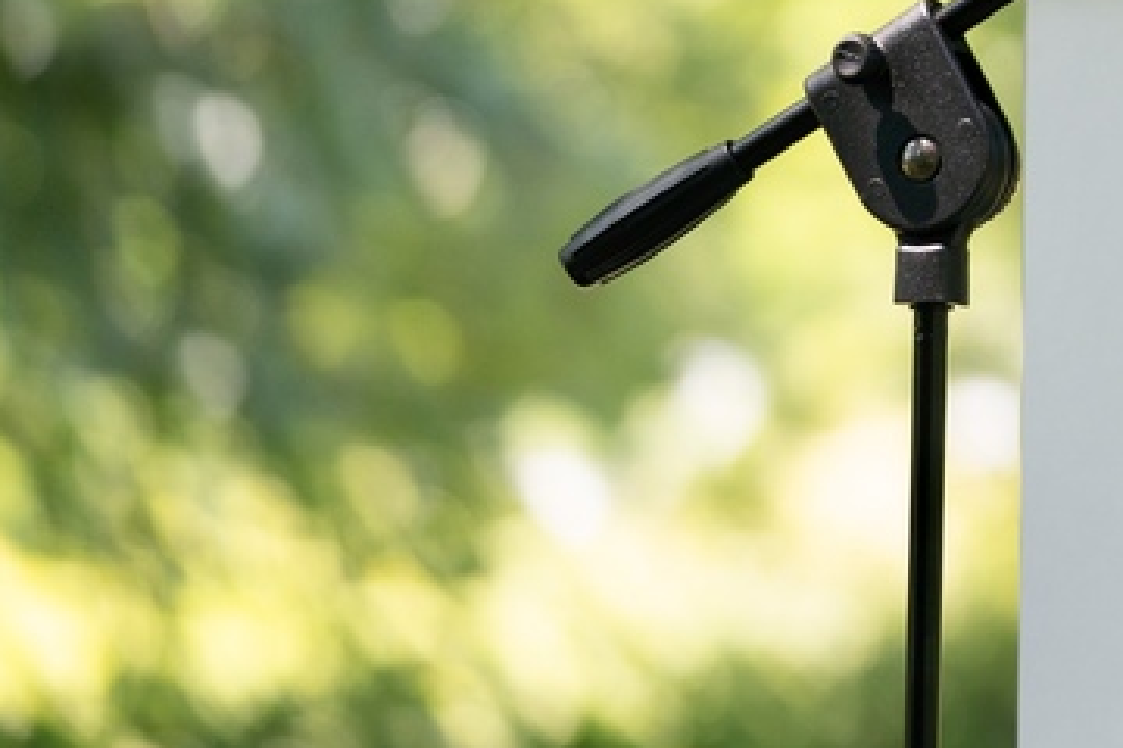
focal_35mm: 475
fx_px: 14816
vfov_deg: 2.9
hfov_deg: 4.3
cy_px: -506
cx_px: 2071
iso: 250
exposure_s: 1/320
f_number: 2.8
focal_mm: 122
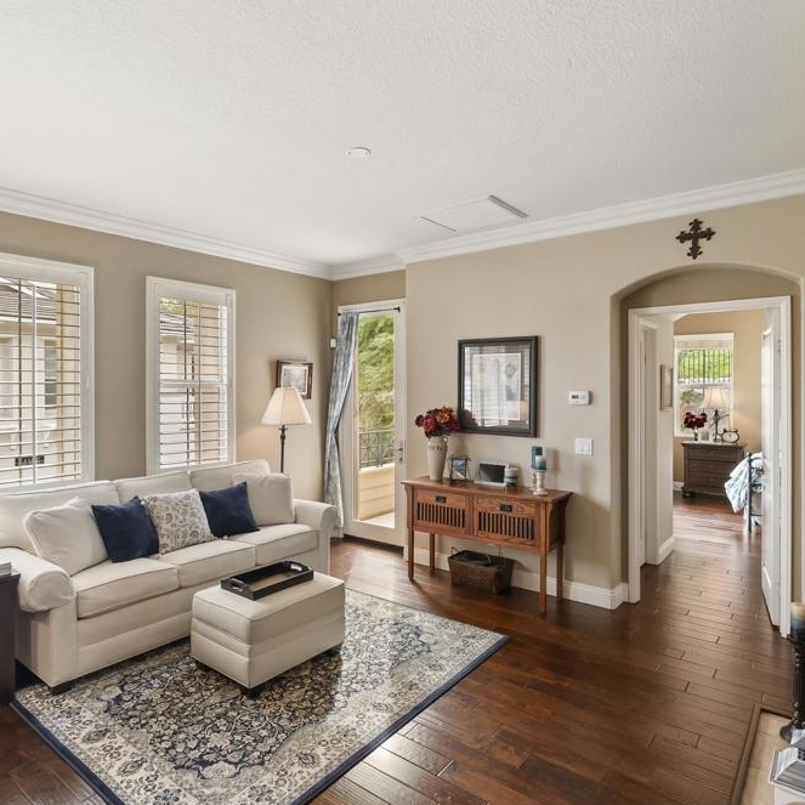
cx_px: 342
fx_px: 553
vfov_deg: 72.1
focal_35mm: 21
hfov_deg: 71.7
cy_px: 398
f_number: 8
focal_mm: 16
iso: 500
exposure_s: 1/8
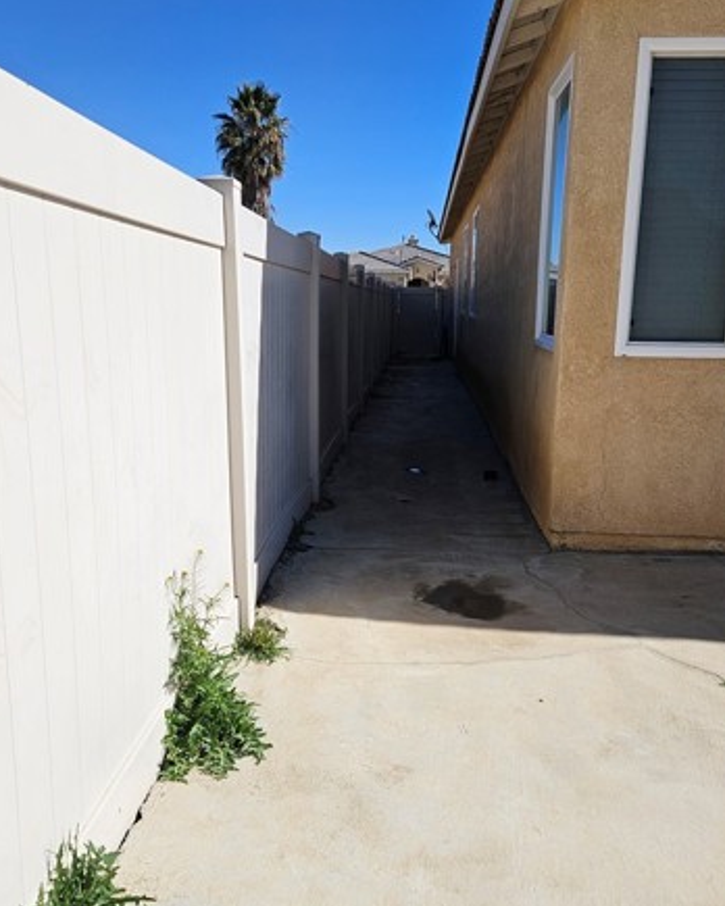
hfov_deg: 44.5
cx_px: 390
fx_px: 885
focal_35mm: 33
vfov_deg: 54.2
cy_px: 487
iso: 25
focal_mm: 5.4
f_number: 1.8
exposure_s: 1/4886
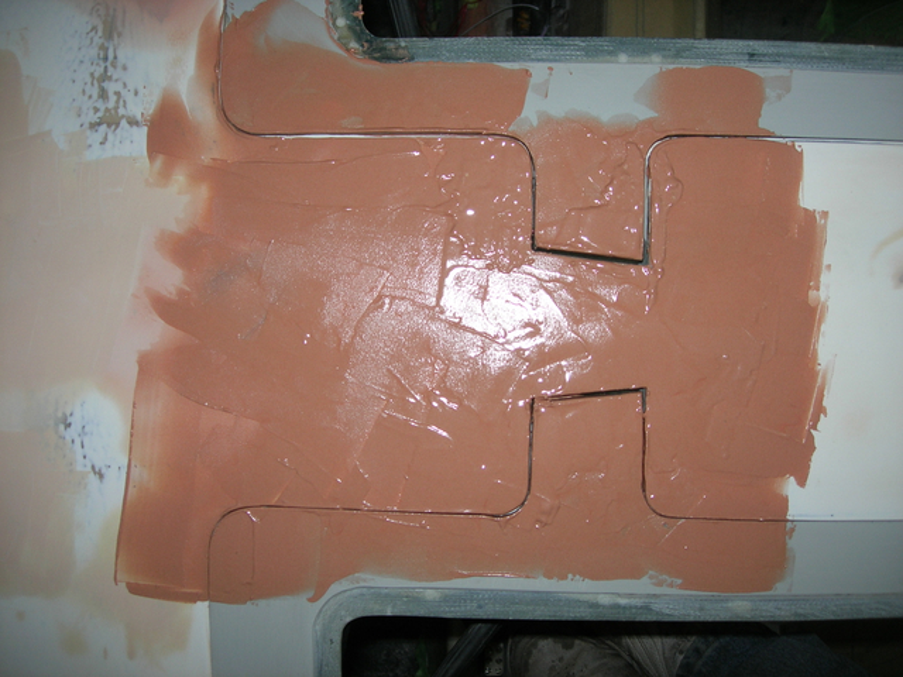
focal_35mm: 38
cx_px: 452
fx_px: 991
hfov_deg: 49.0
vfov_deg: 37.7
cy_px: 338
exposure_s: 1/60.1
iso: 64
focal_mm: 7.8
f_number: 2.8
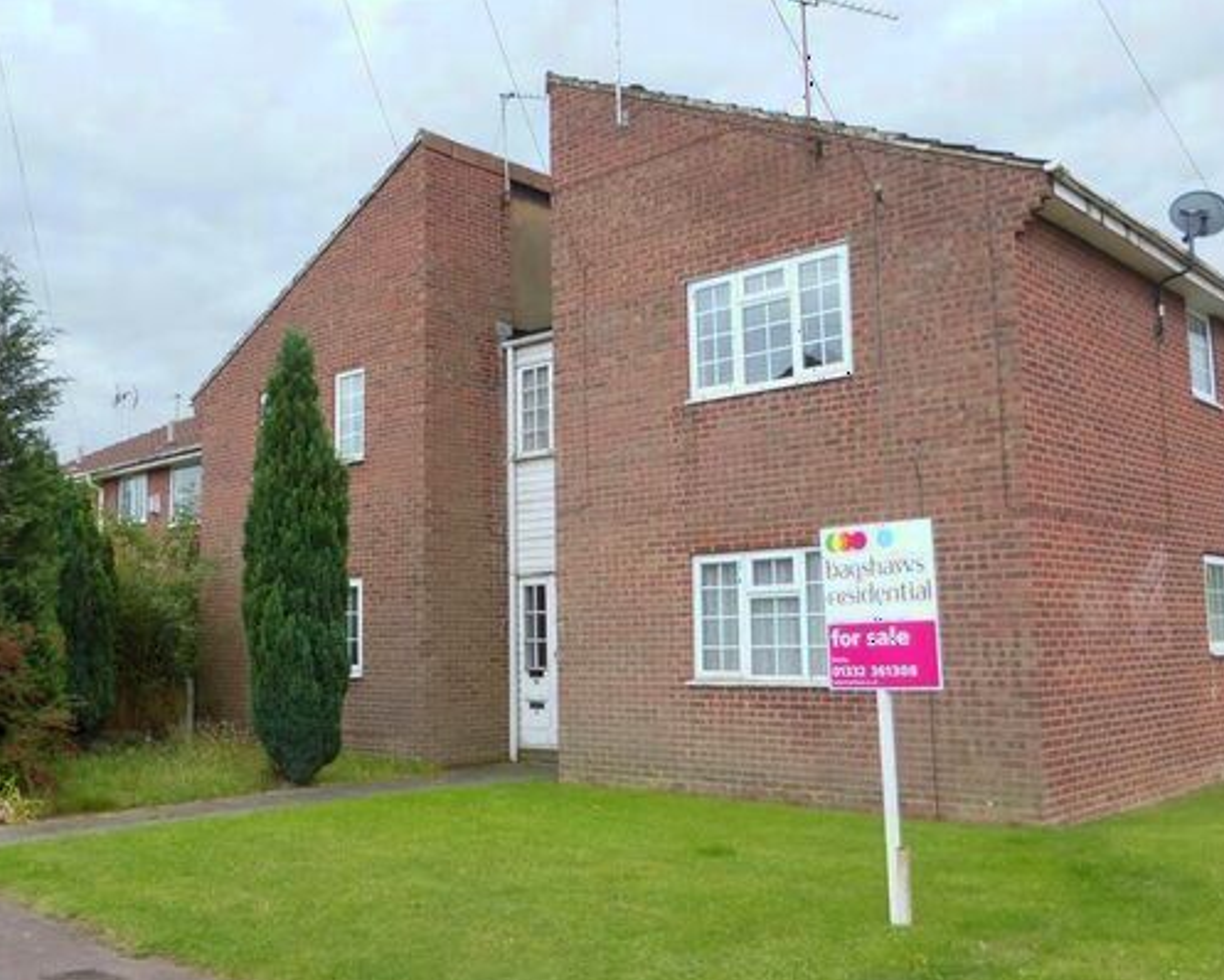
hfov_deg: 54.1
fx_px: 1196
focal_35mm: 33
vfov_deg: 44.6
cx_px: 564
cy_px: 484
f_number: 4
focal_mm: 4.3
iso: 100
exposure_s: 1/125
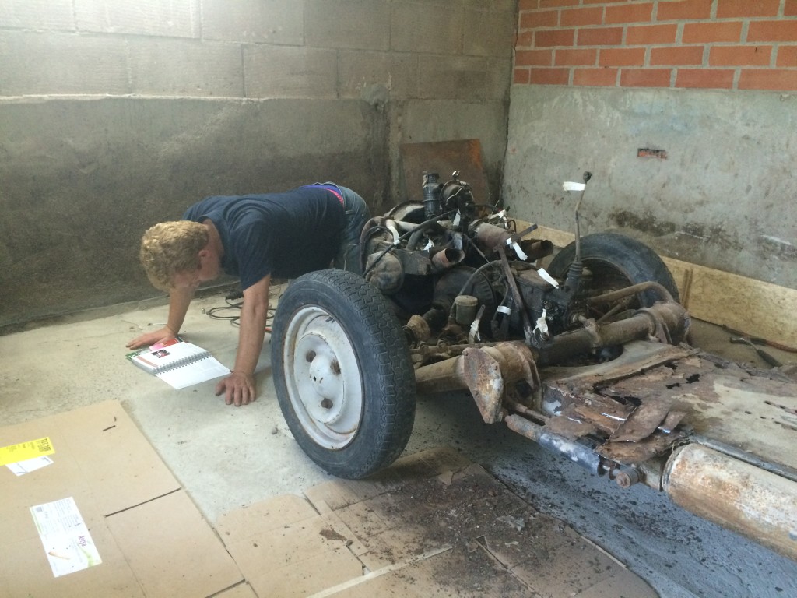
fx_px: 668
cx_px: 398
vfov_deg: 48.2
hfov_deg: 61.7
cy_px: 299
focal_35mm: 29
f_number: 2.2
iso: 250
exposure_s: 1/30
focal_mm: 4.15
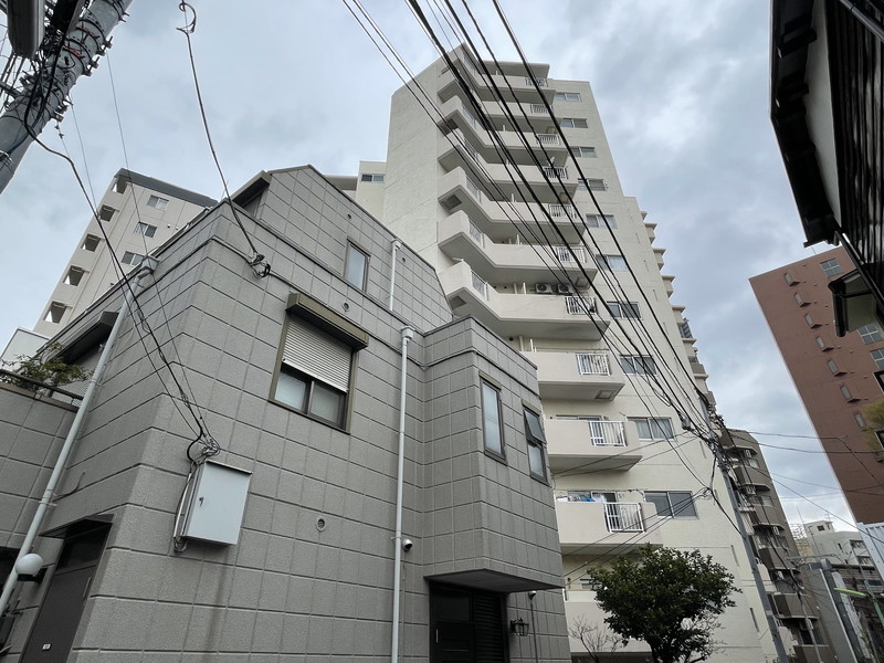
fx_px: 511
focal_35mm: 20
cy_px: 332
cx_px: 442
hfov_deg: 81.7
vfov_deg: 66.0
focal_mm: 1.55
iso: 25
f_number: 2.4
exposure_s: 1/340
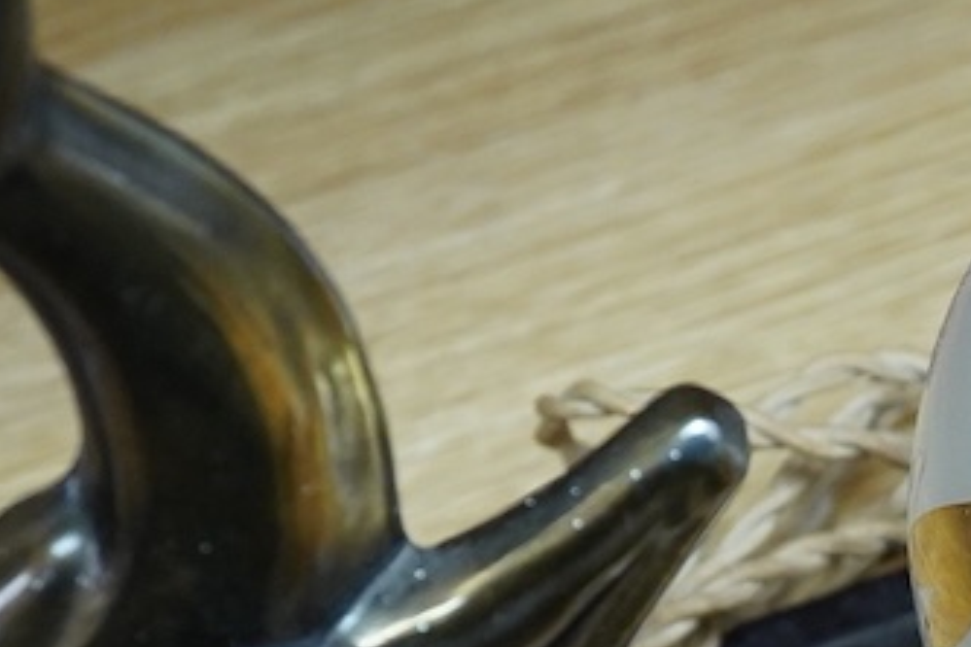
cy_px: 644
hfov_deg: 13.2
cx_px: 1144
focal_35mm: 152
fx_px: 4099
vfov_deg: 9.0
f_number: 9
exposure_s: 1/160
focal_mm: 30
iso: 2500
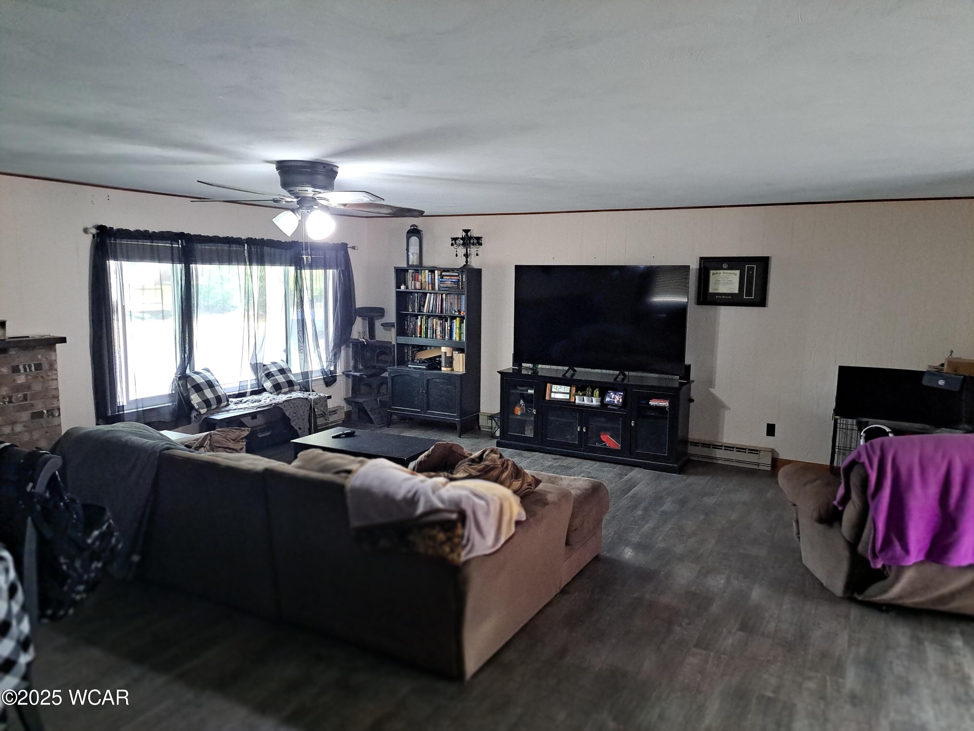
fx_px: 675
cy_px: 366
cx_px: 487
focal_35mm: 24
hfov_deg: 71.6
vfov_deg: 56.8
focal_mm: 5.23
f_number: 1.8
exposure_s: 1/40
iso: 320
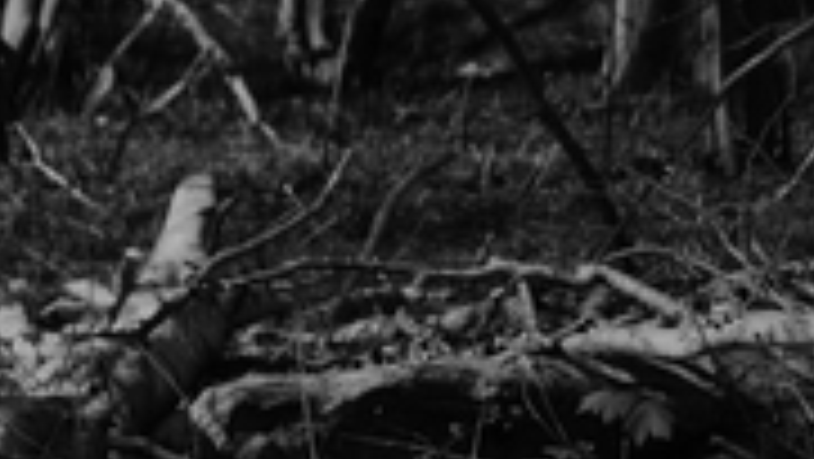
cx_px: 13
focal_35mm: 168
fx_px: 3628
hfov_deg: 12.7
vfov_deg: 7.2
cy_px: 569
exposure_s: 1/250
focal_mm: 42
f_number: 2.8
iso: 100
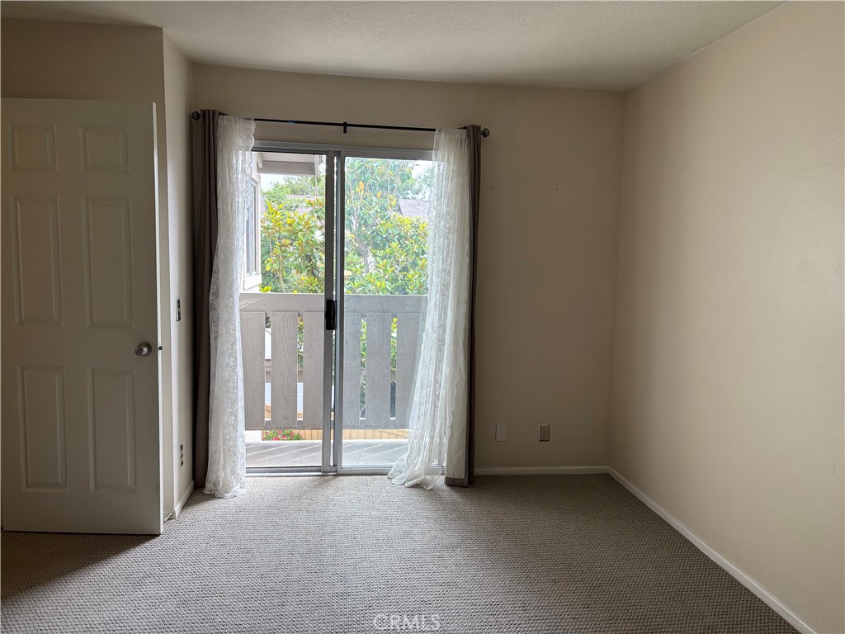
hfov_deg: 67.3
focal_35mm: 26
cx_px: 422
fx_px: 635
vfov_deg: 53.1
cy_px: 317
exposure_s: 1/234
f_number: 1.6
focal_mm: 5.96
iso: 50
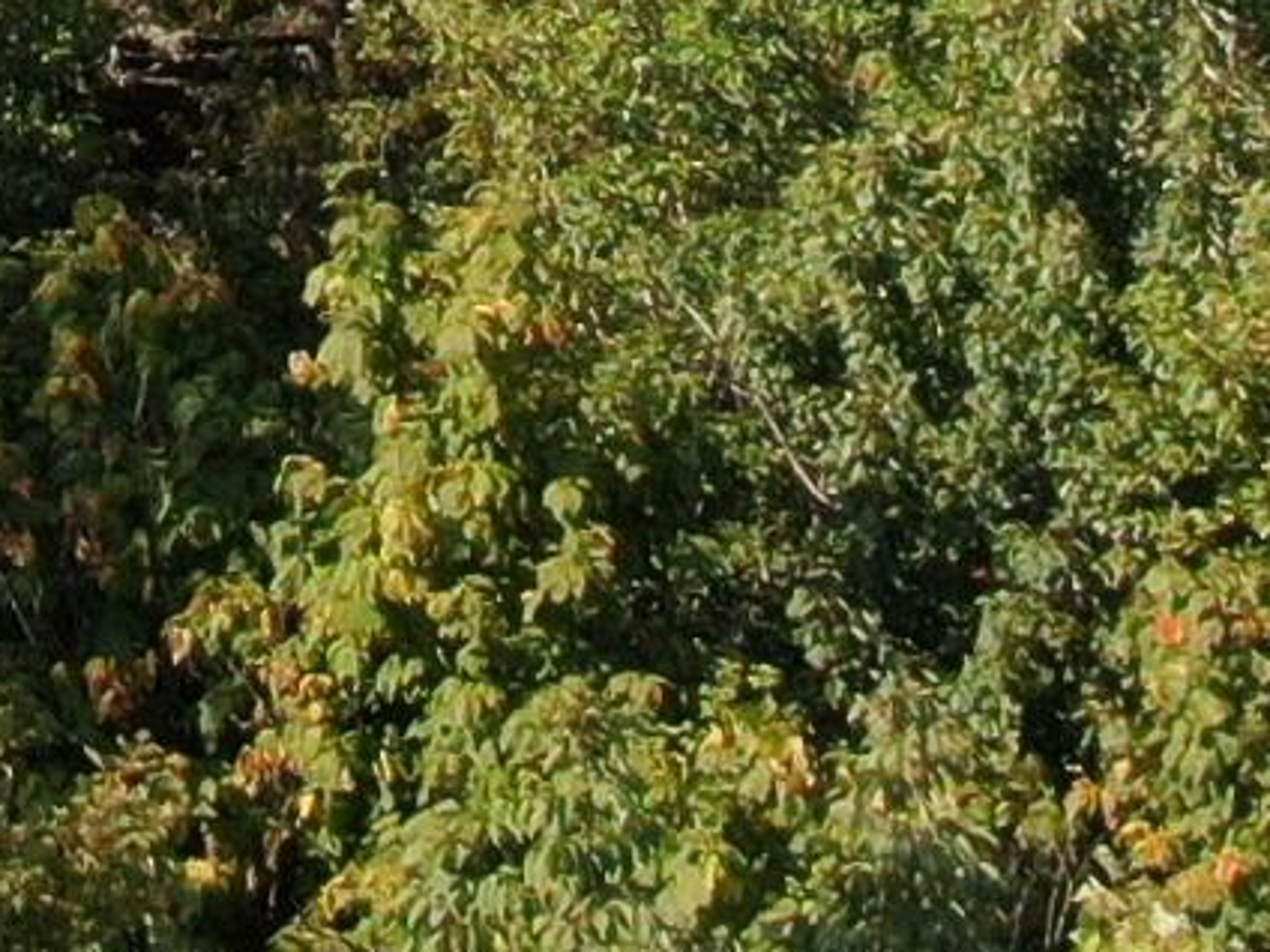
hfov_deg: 10.9
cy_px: -1599
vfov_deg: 7.9
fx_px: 6237
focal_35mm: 170
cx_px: -941
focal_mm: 4.39
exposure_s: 1/1000
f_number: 2.8
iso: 110
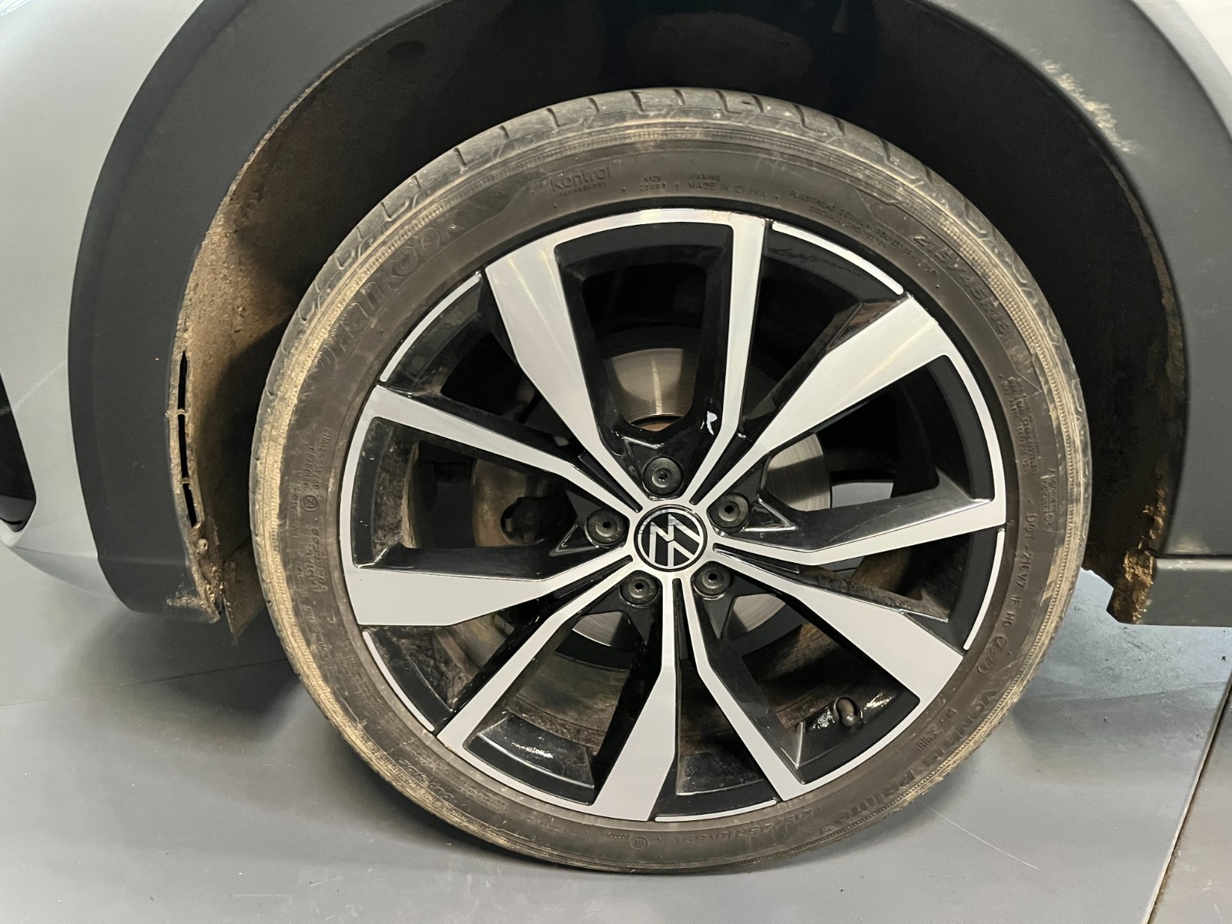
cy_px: 462
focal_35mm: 26
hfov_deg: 67.3
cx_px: 616
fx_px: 925
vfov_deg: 53.1
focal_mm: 5.1
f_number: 1.6
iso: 500
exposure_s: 1/25
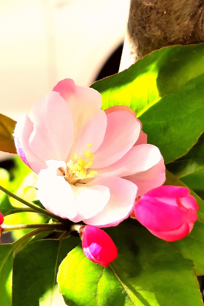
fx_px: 969
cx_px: 103
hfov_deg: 12.0
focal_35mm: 114
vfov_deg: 17.9
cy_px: 153
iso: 50
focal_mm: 4.66
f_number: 1.4
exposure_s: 1/1894
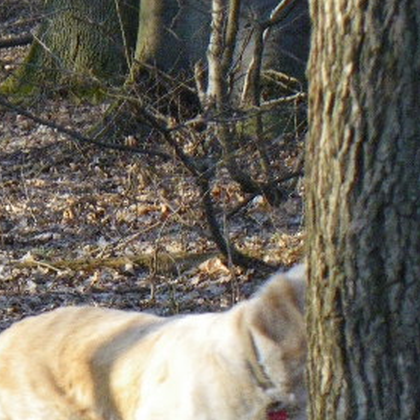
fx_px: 4008
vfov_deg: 6.0
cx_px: 30
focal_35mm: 292
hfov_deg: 6.0
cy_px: 414
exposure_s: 1/160
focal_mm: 20.6
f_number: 5.2
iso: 400
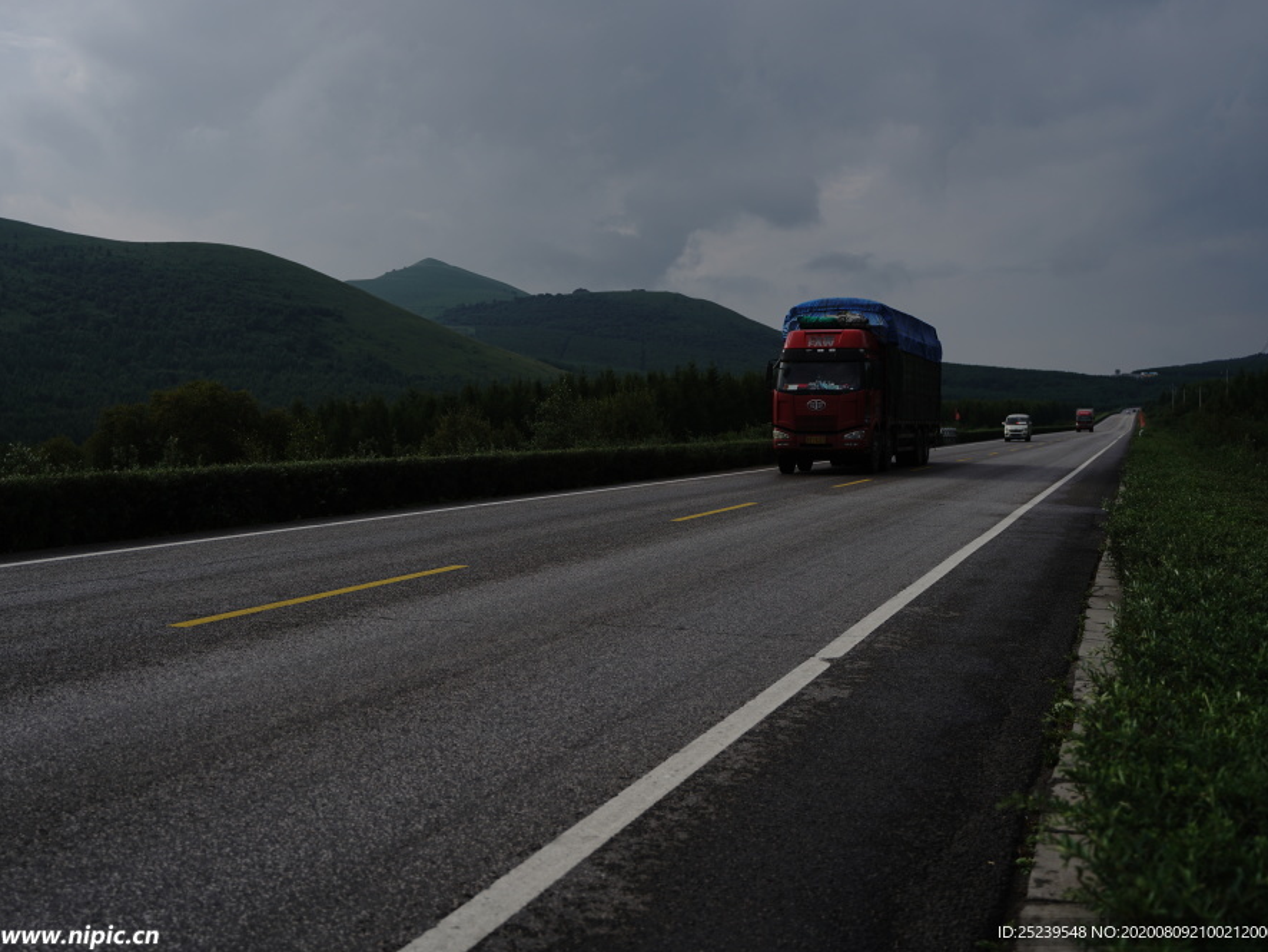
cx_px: 590
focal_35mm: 40
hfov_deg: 46.8
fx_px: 1466
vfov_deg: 36.0
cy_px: 472
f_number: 2.8
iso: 50
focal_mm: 36
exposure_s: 1/2000
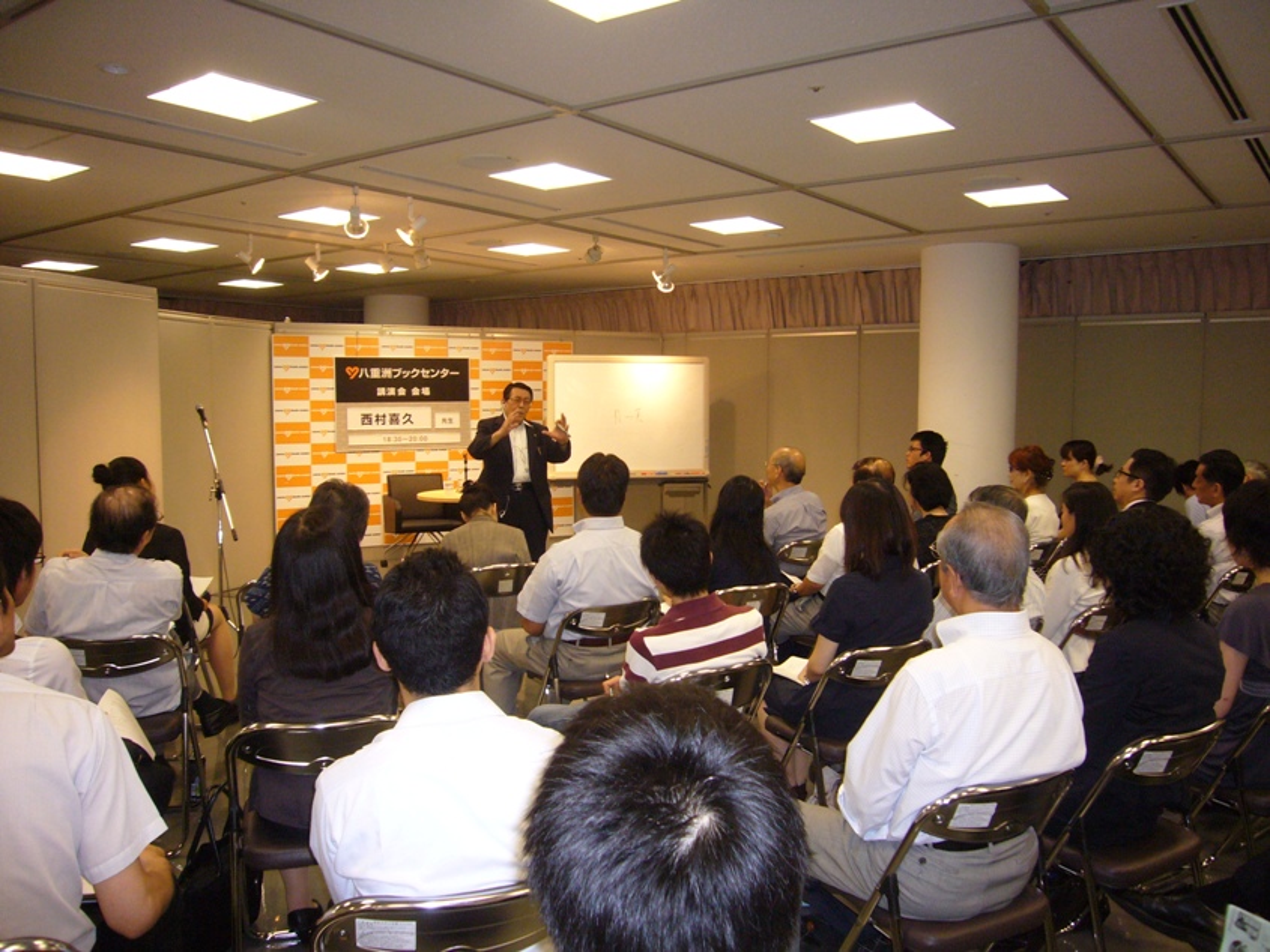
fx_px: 1027
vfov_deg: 49.8
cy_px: 476
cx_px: 635
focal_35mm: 28
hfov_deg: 63.4
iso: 160
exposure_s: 1/30
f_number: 2.8
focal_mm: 4.6
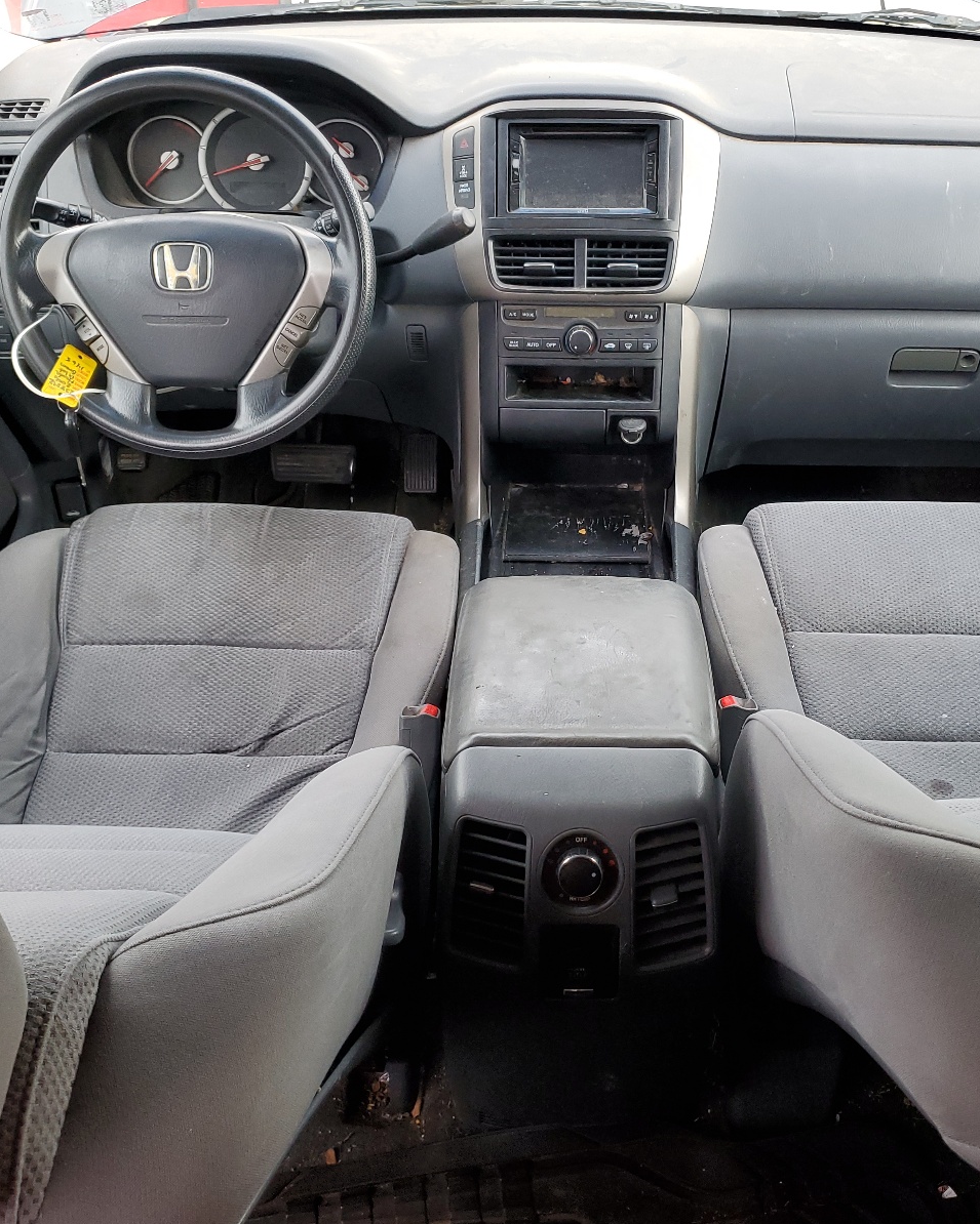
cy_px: 613
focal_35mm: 34
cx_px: 573
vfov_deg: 52.8
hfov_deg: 43.2
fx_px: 1233
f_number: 1.5
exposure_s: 1/120
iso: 92
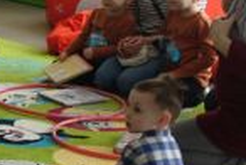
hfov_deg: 11.0
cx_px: -184
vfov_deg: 7.9
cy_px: 33
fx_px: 1198
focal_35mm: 175
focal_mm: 14.53
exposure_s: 1/80
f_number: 2.8
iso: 125
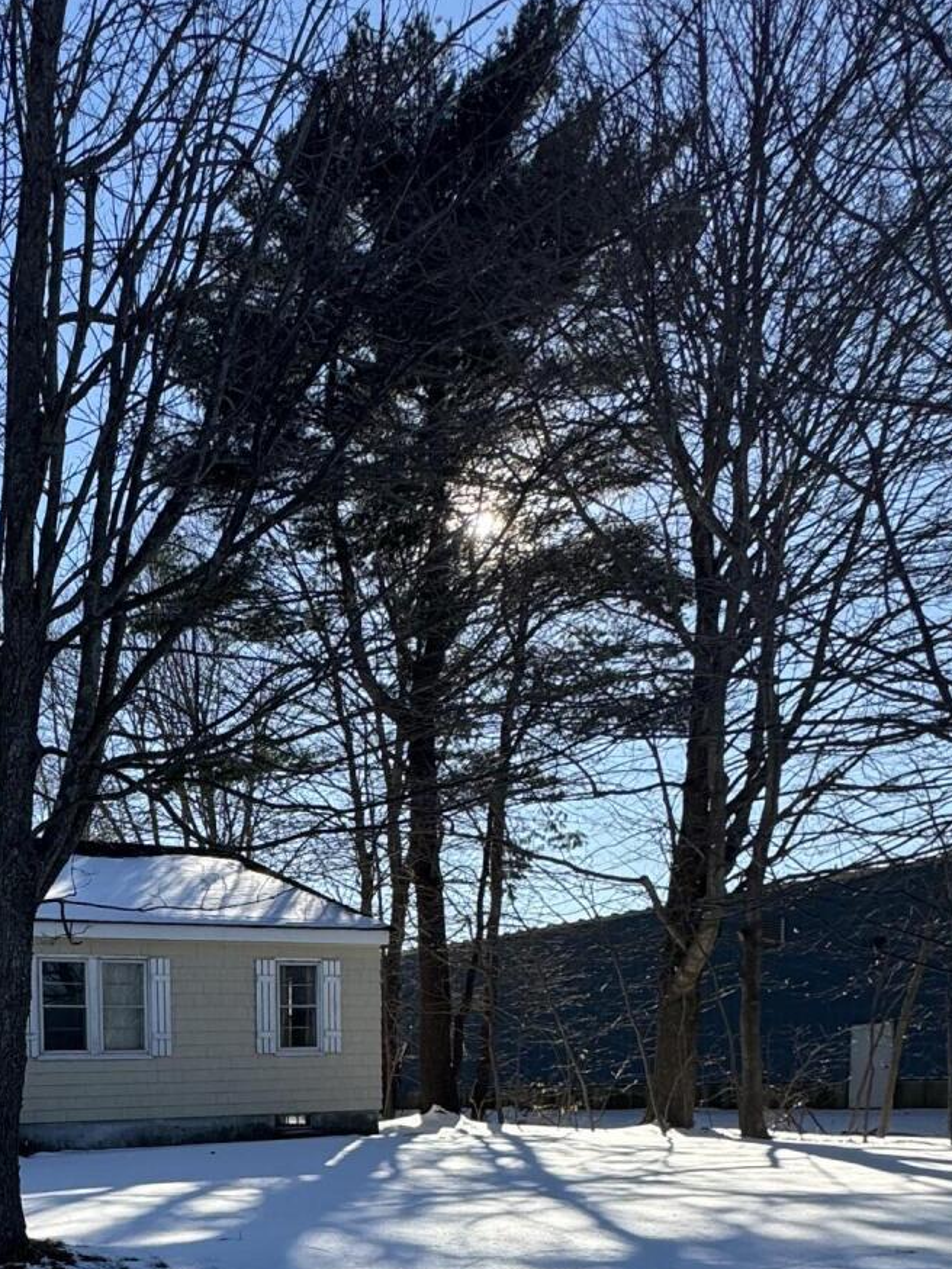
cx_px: -77
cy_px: 1163
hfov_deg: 37.5
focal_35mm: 32
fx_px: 1174
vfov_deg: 49.9
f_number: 2.2
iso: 50
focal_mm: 2.22
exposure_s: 1/1449
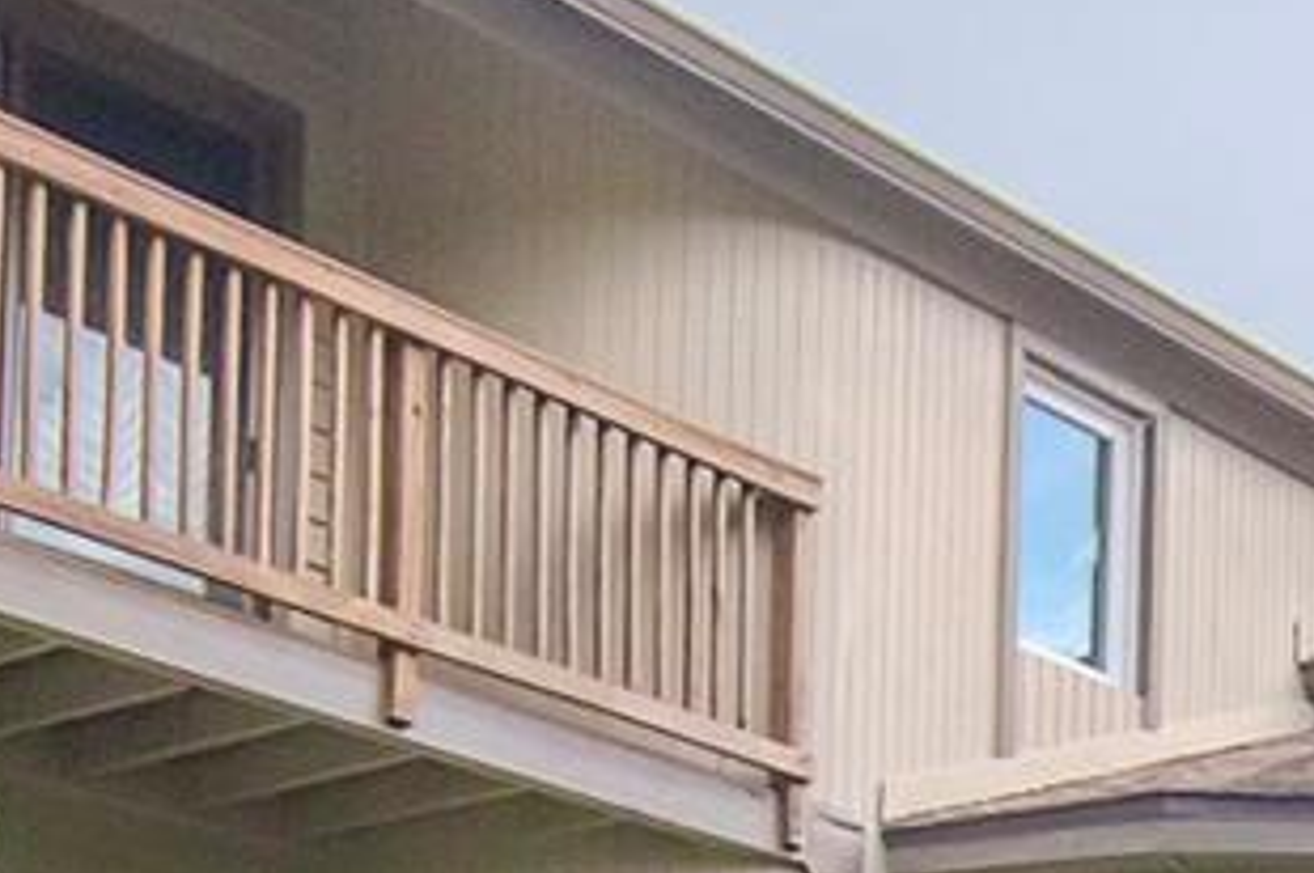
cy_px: 1458
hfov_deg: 21.3
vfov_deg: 13.5
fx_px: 3391
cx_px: 1259
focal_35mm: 93
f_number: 7.1
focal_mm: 12
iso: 640
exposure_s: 1/1600
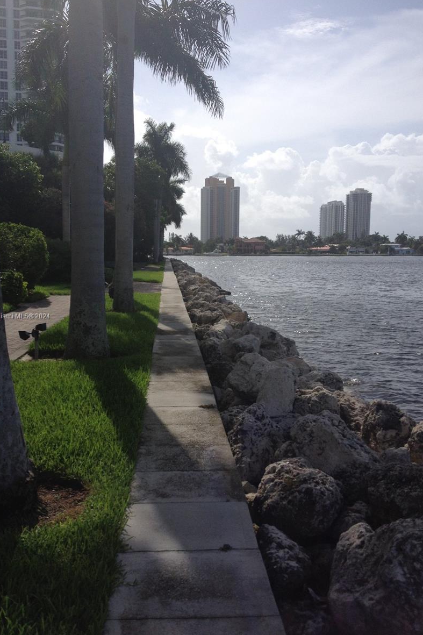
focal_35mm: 37
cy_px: 317
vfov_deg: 51.9
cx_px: 193
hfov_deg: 35.9
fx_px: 652
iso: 64
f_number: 2.4
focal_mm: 4.28
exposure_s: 1/3460
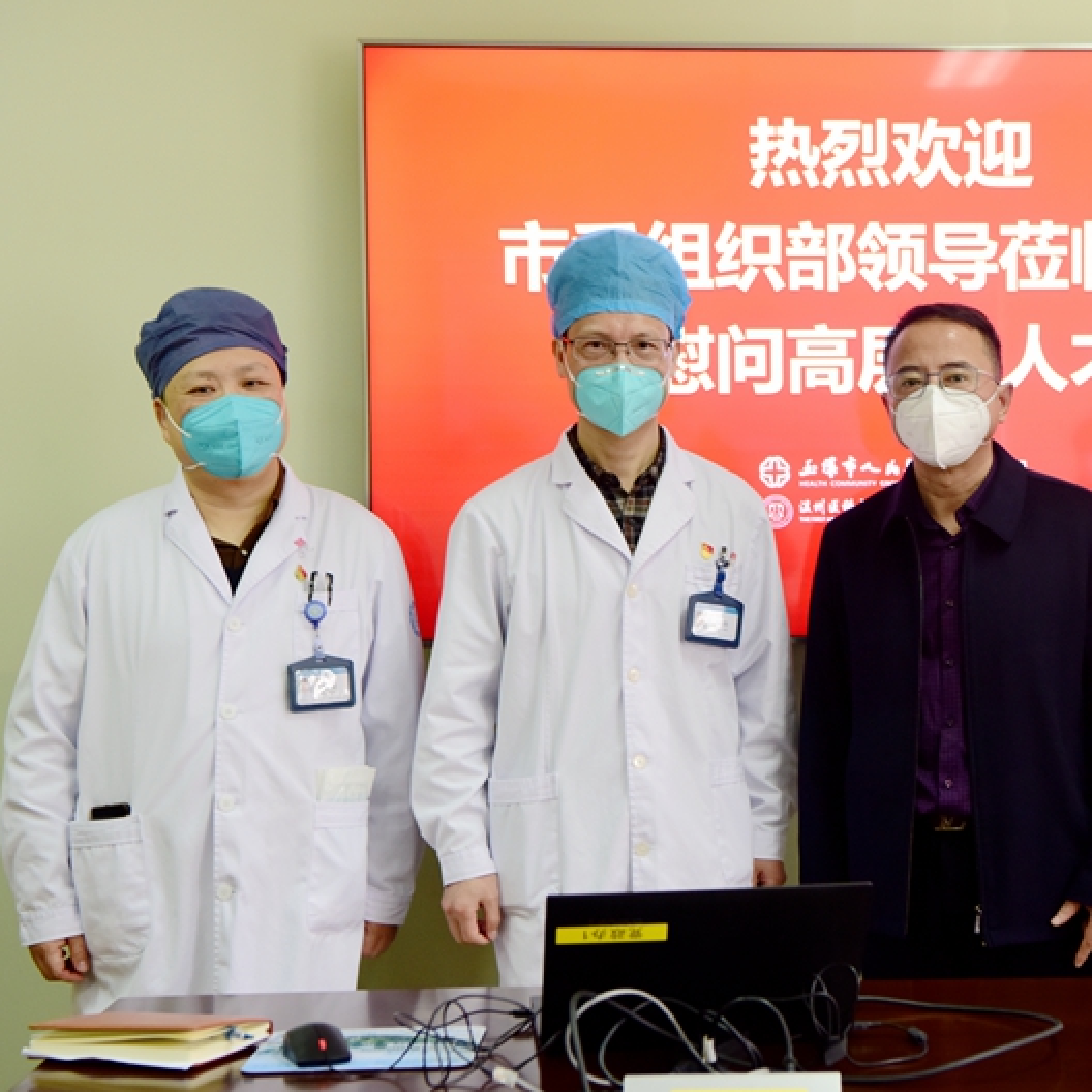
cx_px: 790
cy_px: 547
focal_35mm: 67
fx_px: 2391
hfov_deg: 25.5
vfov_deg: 25.7
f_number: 4.5
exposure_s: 1/80
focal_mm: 52
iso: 1000
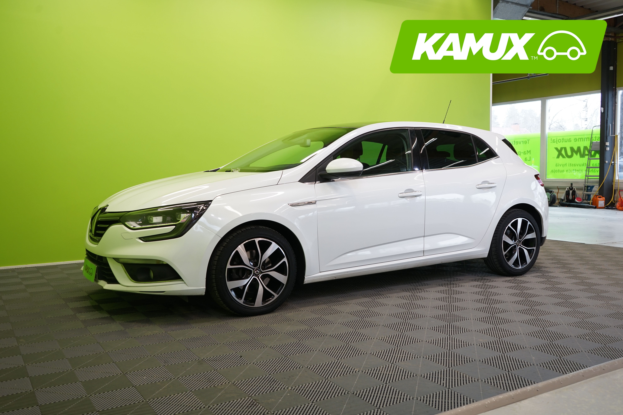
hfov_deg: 58.7
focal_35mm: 32
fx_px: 554
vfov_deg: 41.1
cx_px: 312
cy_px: 208
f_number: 5.6
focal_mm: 32
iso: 400
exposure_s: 1/30
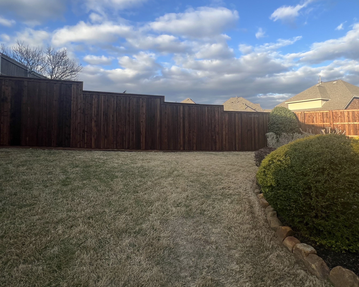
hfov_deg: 82.4
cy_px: 114
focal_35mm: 19
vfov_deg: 70.1
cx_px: 214
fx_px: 202
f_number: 1.8
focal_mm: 1.57
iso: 32
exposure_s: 1/641
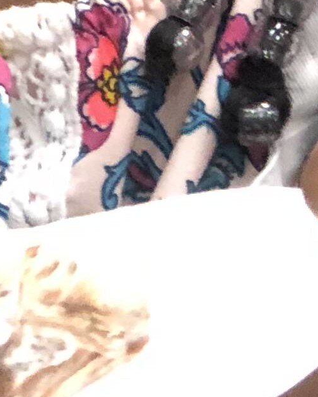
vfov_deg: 7.1
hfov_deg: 5.7
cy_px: -241
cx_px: -48
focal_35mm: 269
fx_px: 3165
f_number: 2.8
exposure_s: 1/30
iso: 320
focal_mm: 6.6
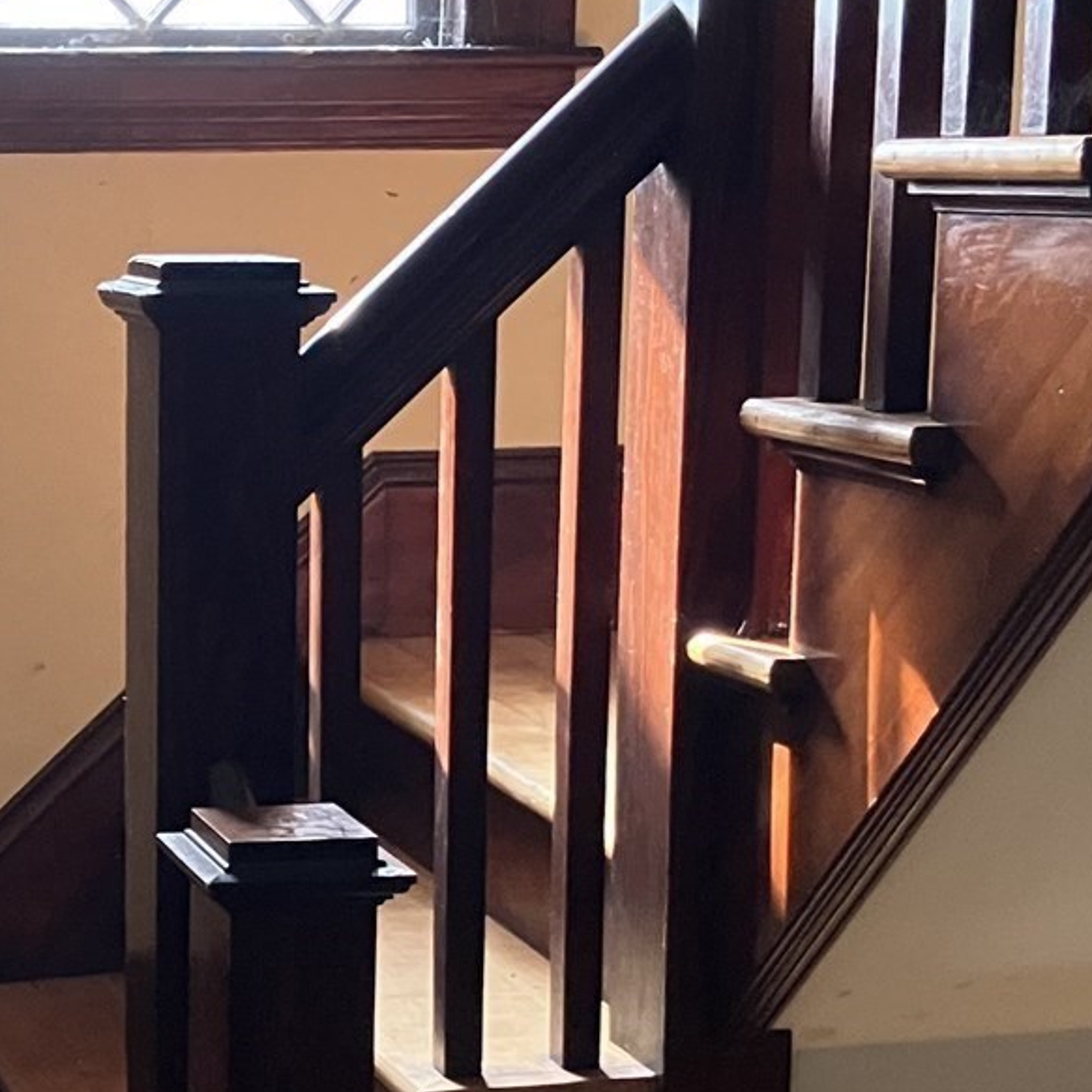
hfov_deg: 19.4
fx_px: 3105
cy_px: 725
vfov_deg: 19.9
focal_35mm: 87
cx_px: 24
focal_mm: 3.99
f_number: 1.8
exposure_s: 1/60
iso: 320
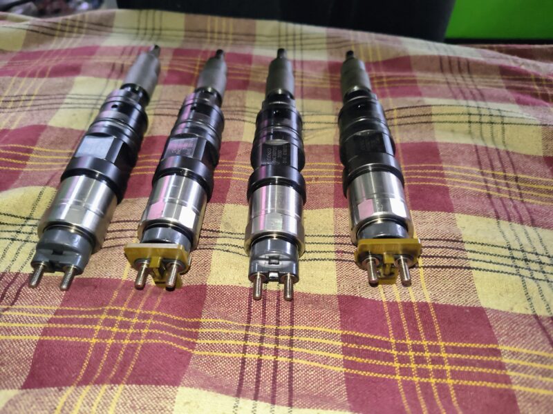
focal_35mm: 23
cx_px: 276
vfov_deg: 58.9
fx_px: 367
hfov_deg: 73.9
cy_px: 207
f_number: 1.8
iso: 1891
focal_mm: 5.56
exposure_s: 1/50
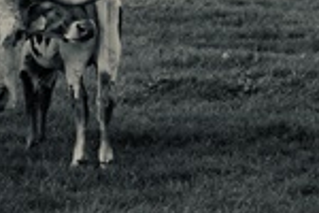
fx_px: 1887
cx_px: -351
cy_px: -12
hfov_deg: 9.0
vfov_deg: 6.4
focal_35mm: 213
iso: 500
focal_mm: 50
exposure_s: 1/80
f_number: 22
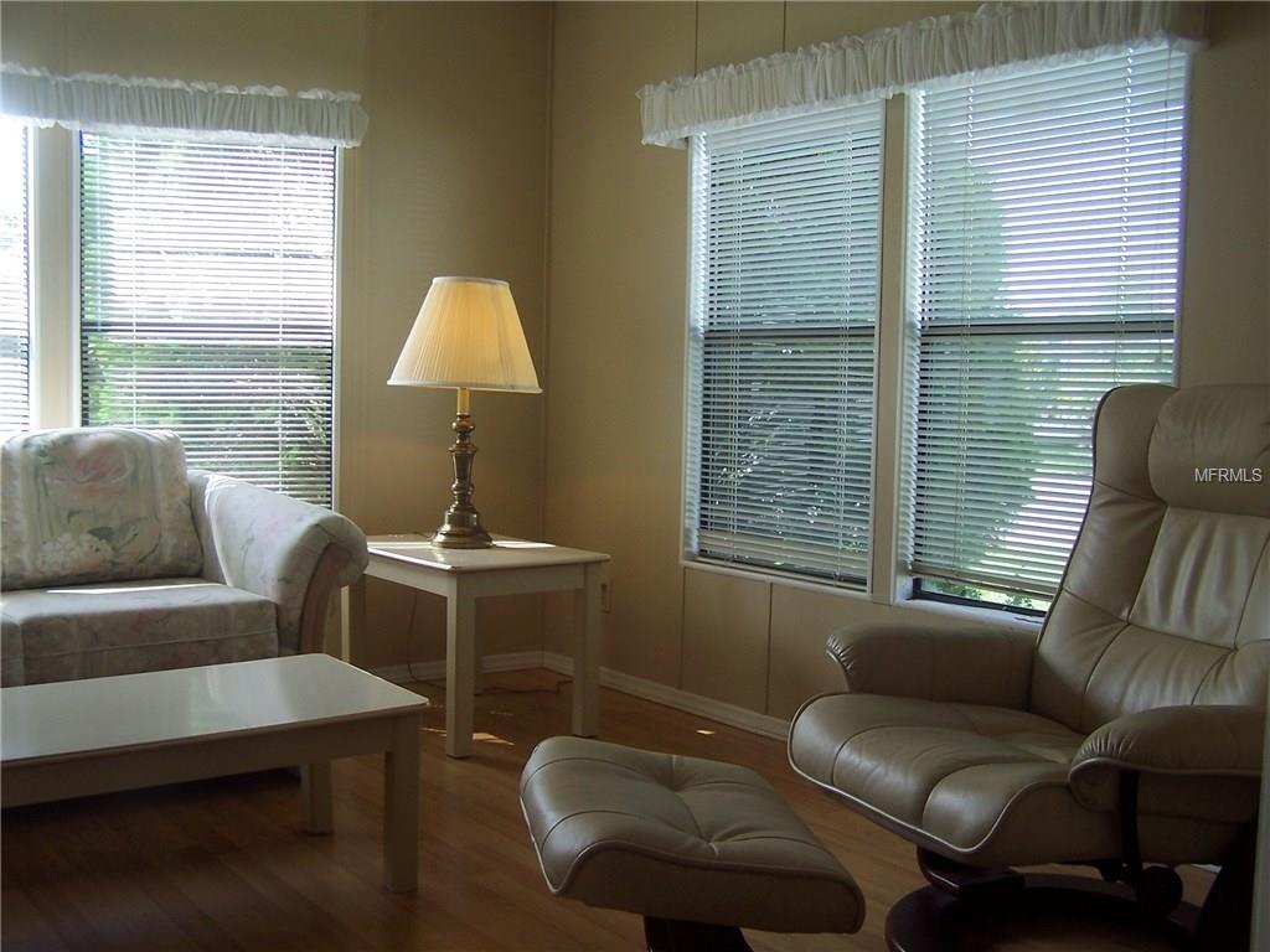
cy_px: 476
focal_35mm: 38
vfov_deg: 37.7
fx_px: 1394
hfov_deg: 49.0
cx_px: 635
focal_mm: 6.3
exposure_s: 1/125
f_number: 2.8
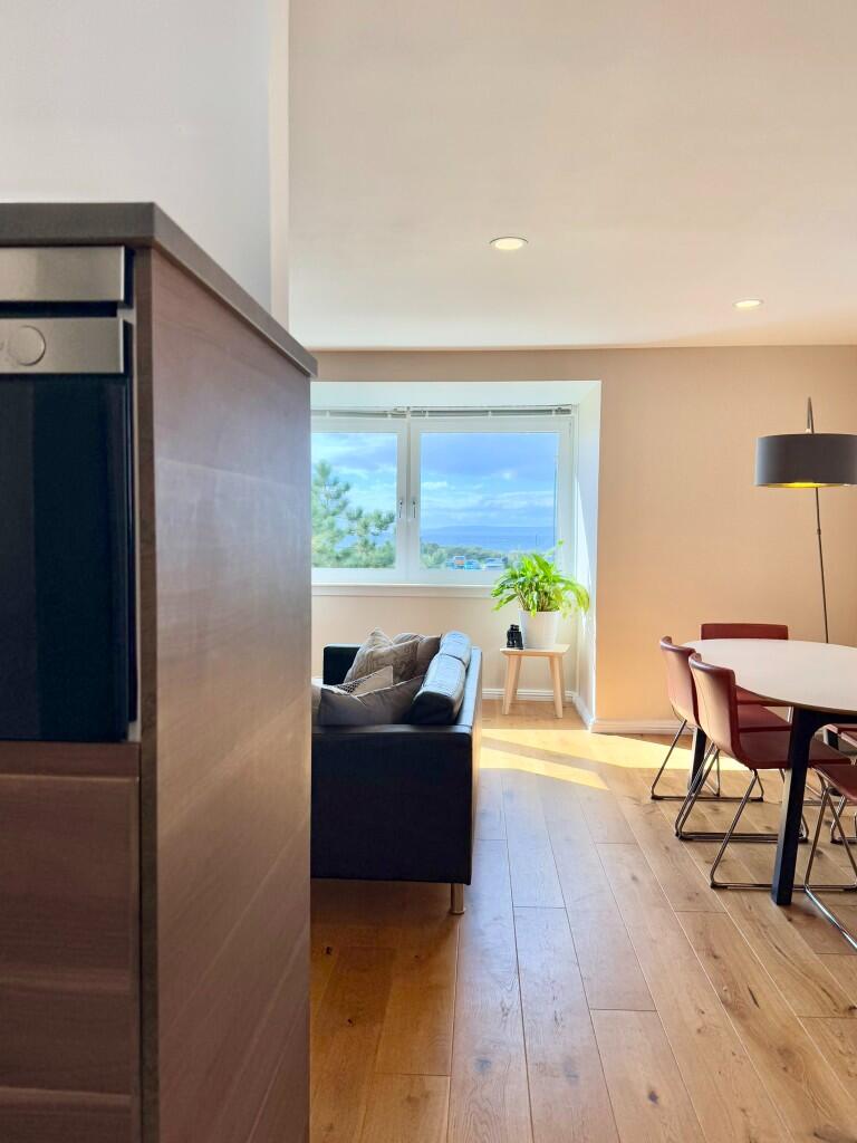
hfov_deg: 56.8
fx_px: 792
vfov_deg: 71.6
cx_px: 428
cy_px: 572
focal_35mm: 24
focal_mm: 6.76
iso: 80
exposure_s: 1/723
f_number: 1.78
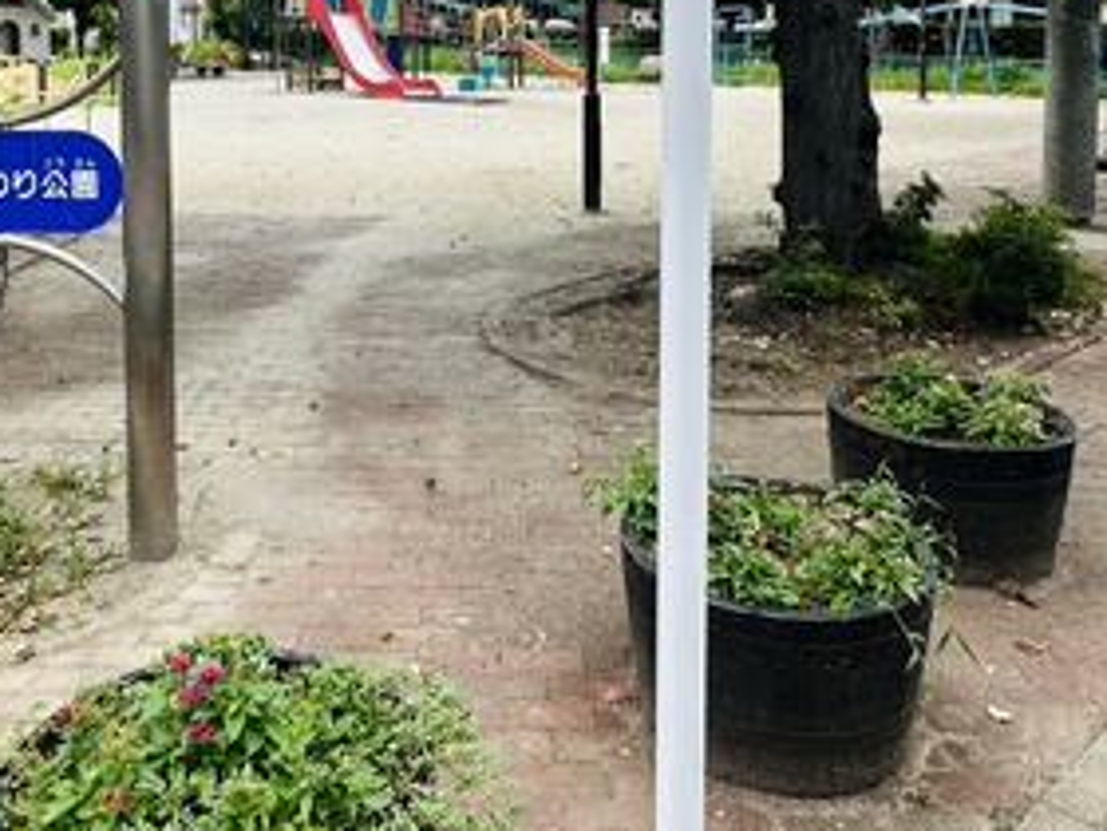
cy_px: 93
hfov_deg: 52.0
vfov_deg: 38.1
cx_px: 411
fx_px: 1119
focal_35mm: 35
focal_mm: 2.22
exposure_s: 1/315
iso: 40
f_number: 2.2
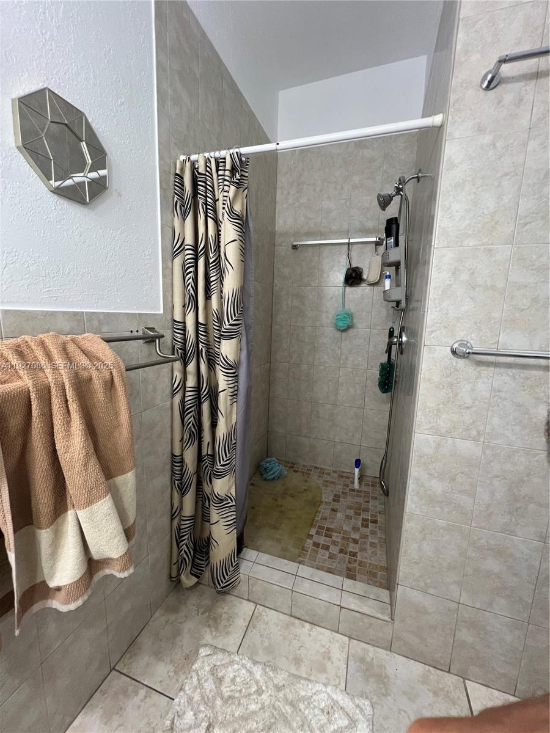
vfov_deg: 106.2
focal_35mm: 13
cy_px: 366
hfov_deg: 89.9
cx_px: 275
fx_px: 275
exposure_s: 1/60
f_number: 1.8
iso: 250
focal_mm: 1.57
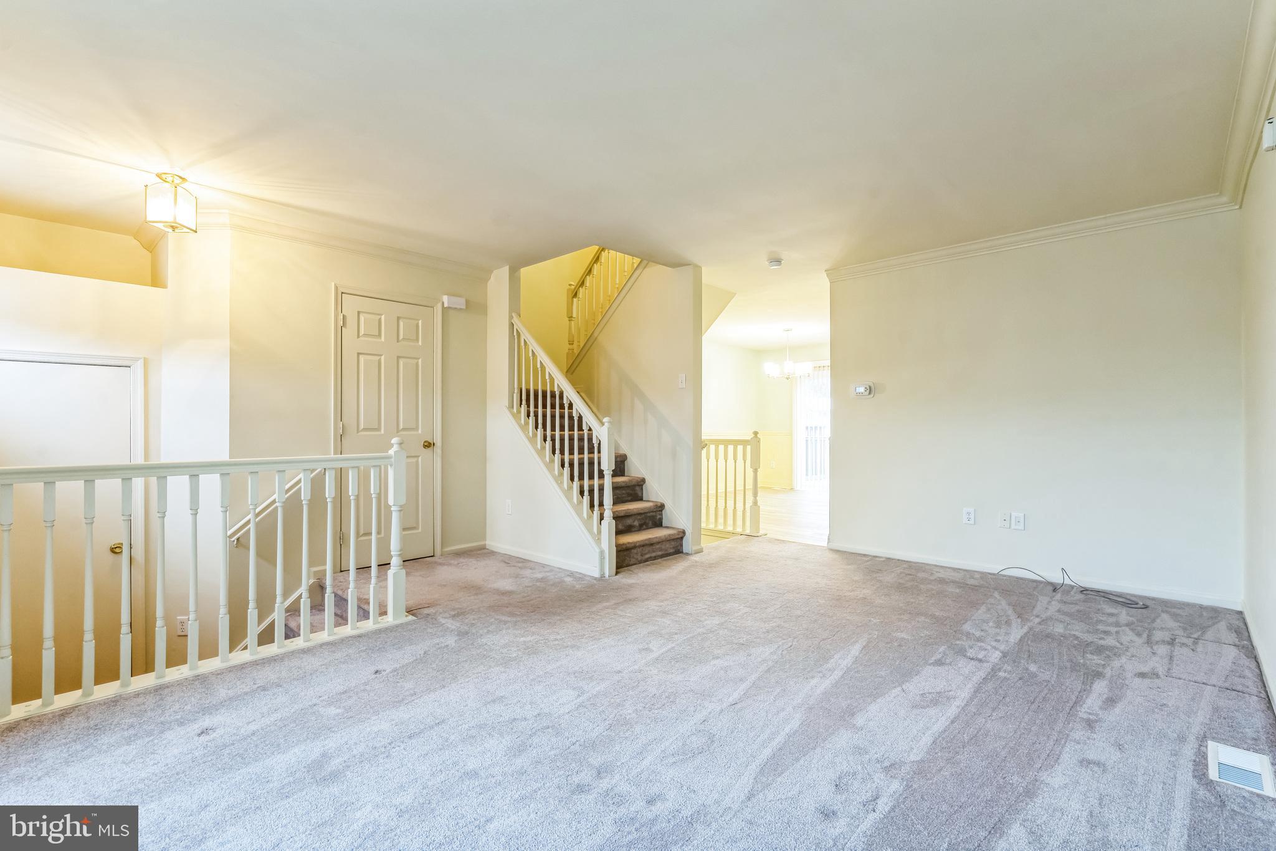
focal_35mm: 16
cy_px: 426
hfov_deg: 96.7
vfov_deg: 73.7
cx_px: 638
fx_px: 567
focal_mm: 16
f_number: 8
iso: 200
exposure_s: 1/3.33
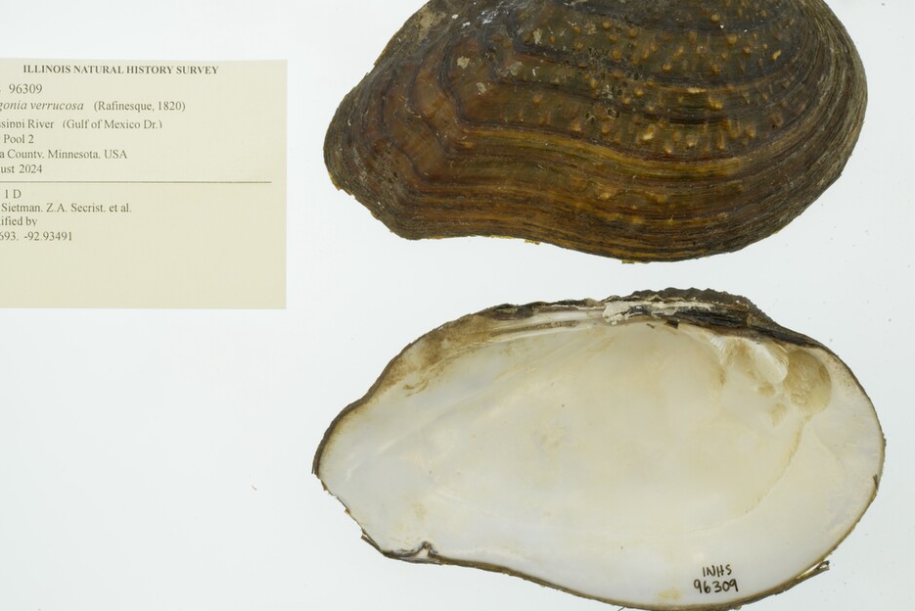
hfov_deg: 26.3
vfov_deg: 17.7
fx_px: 1958
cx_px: 406
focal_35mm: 77
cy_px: 303
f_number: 32
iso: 100
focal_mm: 60
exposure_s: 1/8
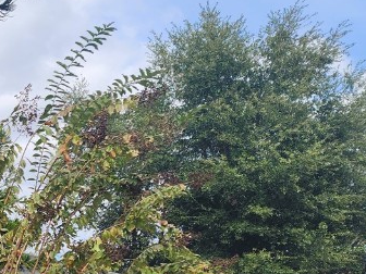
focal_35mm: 70
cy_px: 299
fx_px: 740
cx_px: -178
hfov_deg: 22.8
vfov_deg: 20.1
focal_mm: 6.4
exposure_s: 1/697
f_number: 1.8
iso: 12
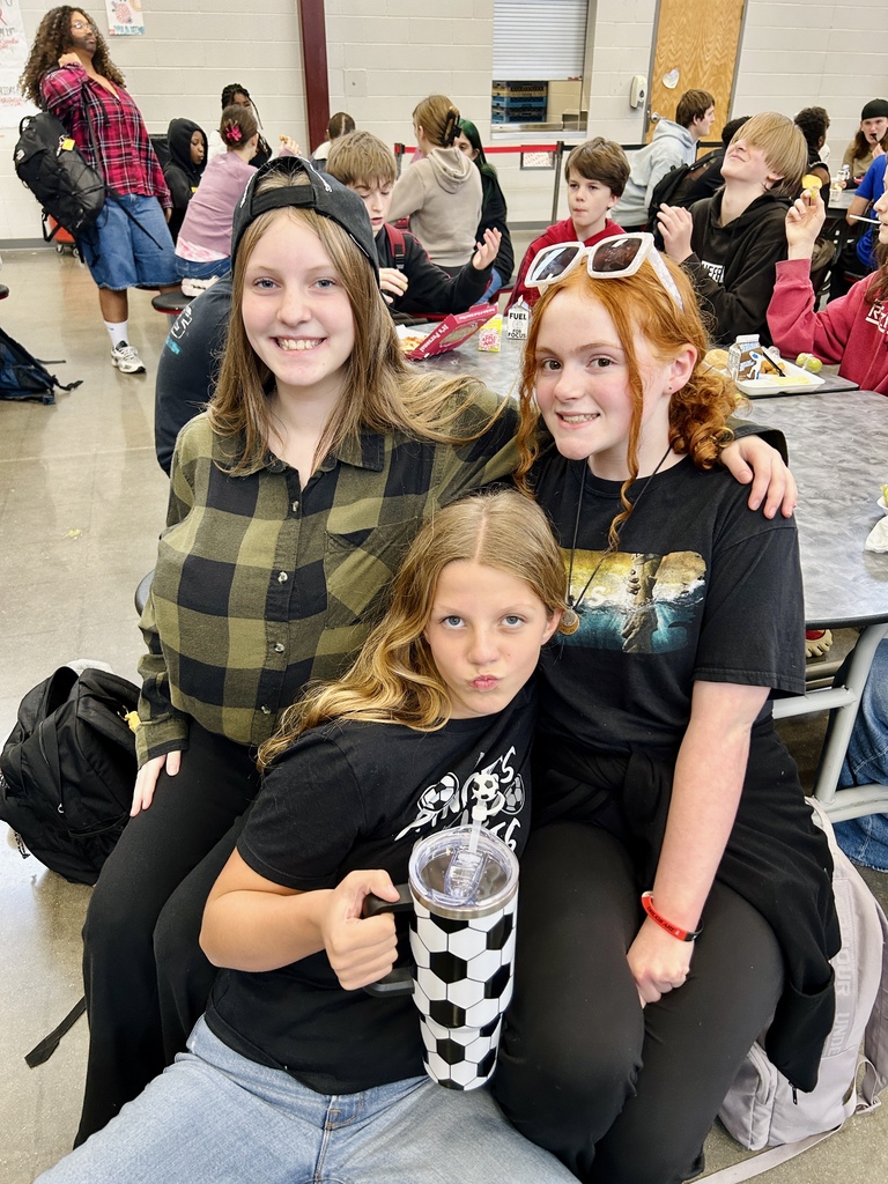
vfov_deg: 67.3
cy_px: 592
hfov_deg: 53.1
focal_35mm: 26
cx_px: 444
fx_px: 889
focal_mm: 5.7
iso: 125
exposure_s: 1/60
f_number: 1.5
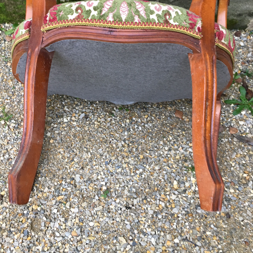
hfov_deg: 47.2
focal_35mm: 35
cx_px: 126
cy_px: 101
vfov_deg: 46.9
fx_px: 289
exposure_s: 1/33
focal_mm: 4.15
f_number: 2.2
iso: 50
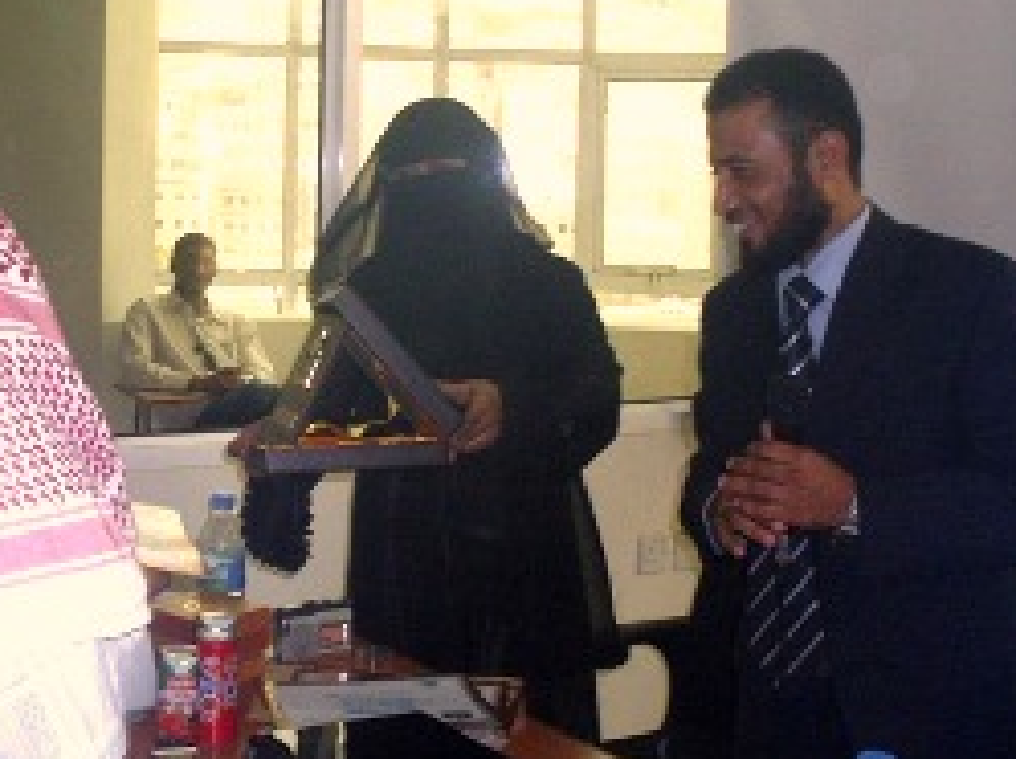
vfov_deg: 26.8
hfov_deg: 35.3
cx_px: 359
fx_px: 1583
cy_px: 267
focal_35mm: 54
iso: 100
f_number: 2.8
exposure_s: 1/45
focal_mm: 6.3
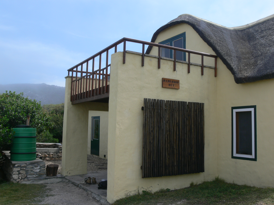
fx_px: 277
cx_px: 137
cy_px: 102
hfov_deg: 52.6
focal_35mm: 35
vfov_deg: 40.7
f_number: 5.6
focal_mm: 7.4
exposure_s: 1/250
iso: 80
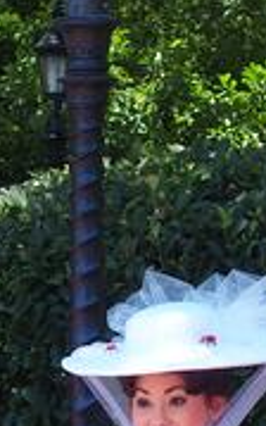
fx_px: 3094
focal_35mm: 267
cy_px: 383
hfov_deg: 4.9
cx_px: 109
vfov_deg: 7.8
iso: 100
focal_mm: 21.2
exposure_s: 1/200
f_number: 3.5
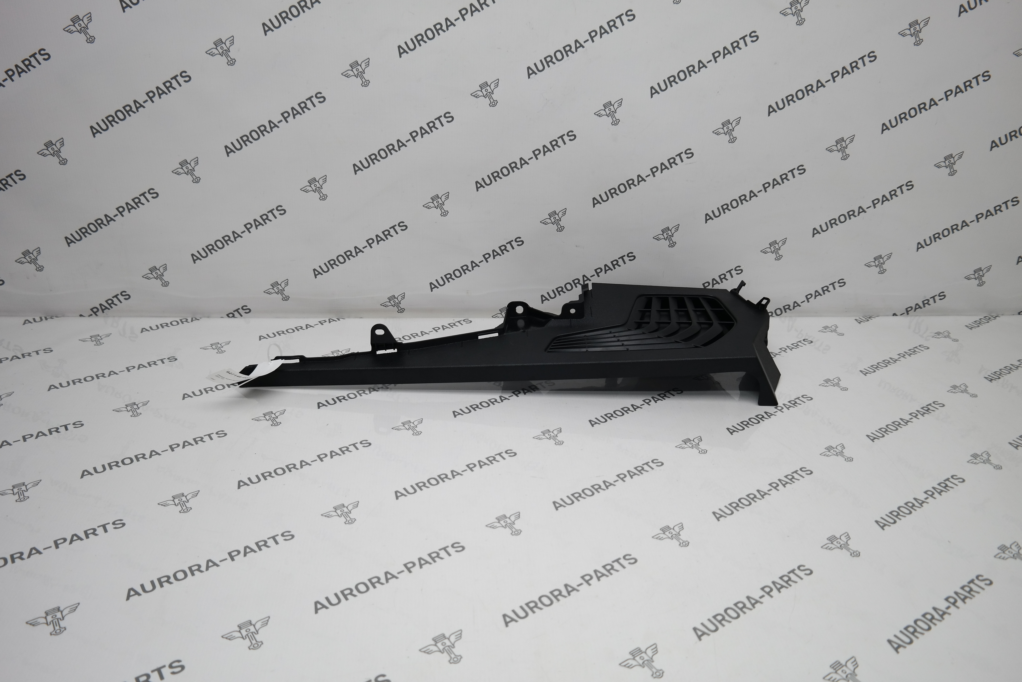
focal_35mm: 29
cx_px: 511
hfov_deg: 63.7
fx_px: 823
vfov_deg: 45.0
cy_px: 341
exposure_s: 1/80
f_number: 3.5
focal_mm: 19
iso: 100
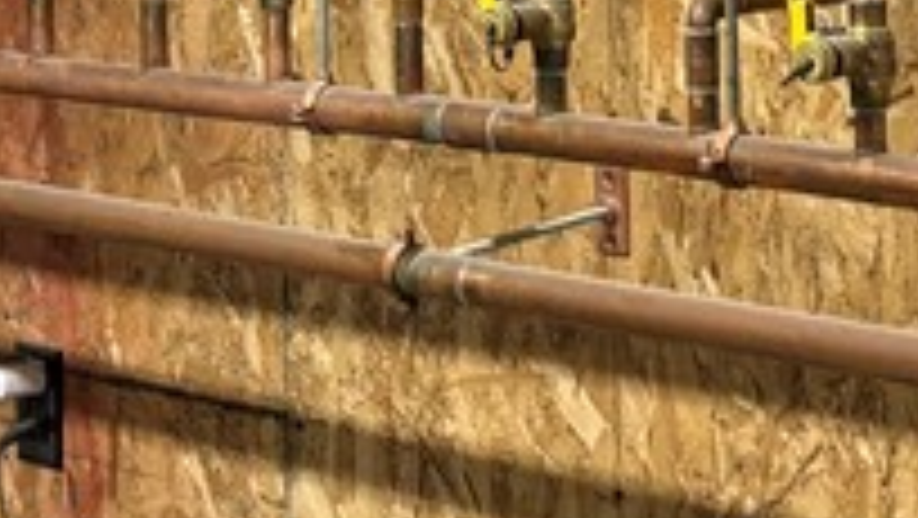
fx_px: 3458
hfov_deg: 15.1
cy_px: -495
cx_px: 594
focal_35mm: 142
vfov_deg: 8.2
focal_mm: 5.96
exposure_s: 1/60
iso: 160
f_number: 1.6
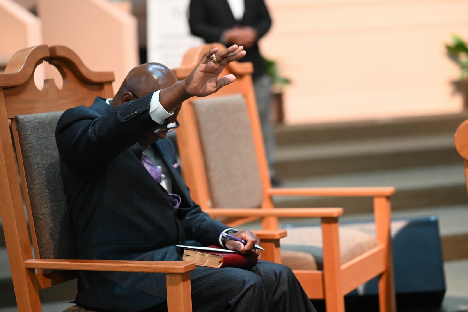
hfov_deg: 23.9
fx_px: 1105
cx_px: 234
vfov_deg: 16.1
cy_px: 156
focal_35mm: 85
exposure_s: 1/125
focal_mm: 85
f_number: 2
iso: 1250
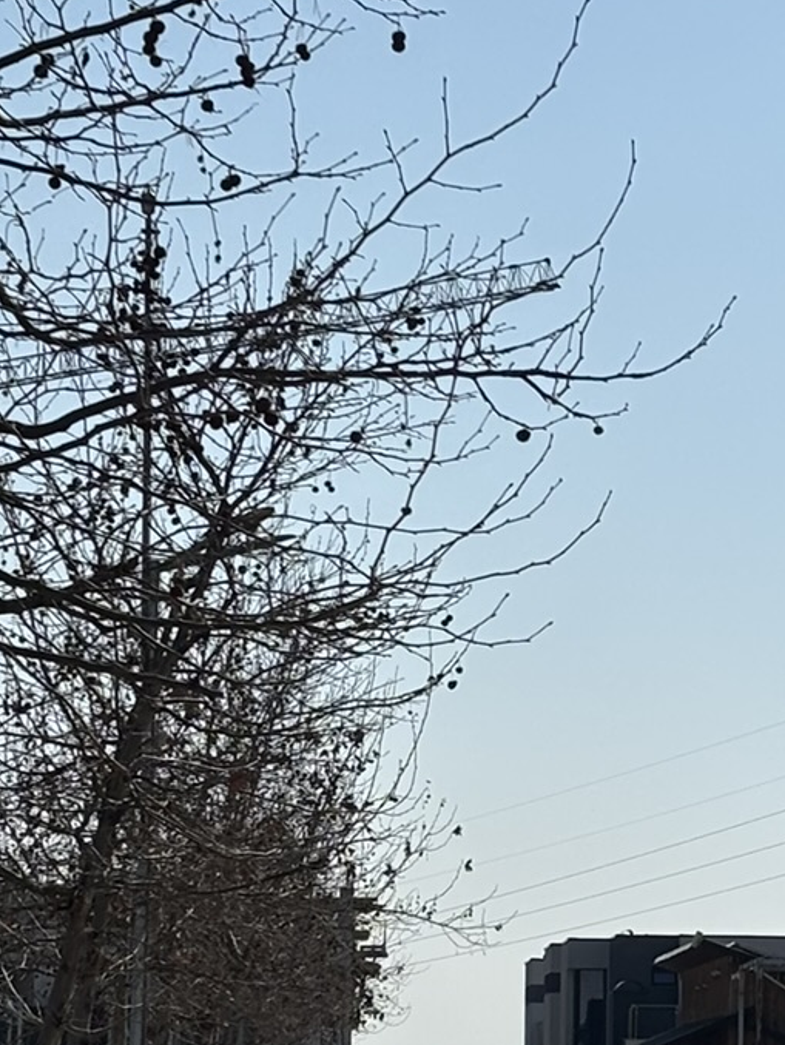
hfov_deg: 9.3
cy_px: 797
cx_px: 975
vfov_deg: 12.5
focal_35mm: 157
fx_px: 4744
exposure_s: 1/7692
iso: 25
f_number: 1.6
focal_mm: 5.96
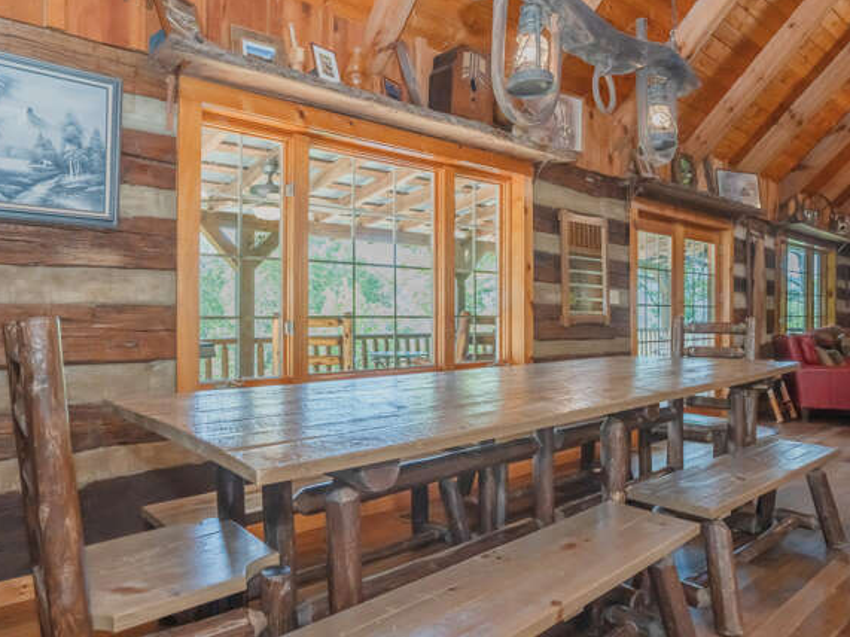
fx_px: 540
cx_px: 409
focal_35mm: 22
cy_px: 327
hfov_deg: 76.4
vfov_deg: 61.1
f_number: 5.6
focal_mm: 17
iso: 1250
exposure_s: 1/100
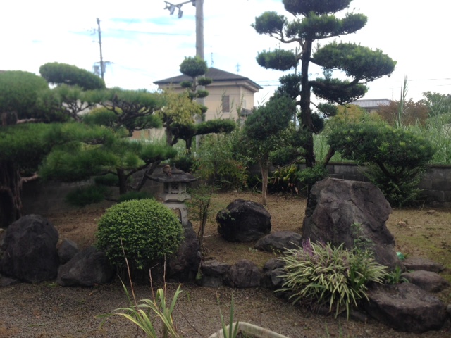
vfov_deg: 42.9
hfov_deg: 55.4
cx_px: 226
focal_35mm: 33
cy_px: 169
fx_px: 430
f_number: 2.4
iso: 50
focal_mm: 4.12
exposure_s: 1/638
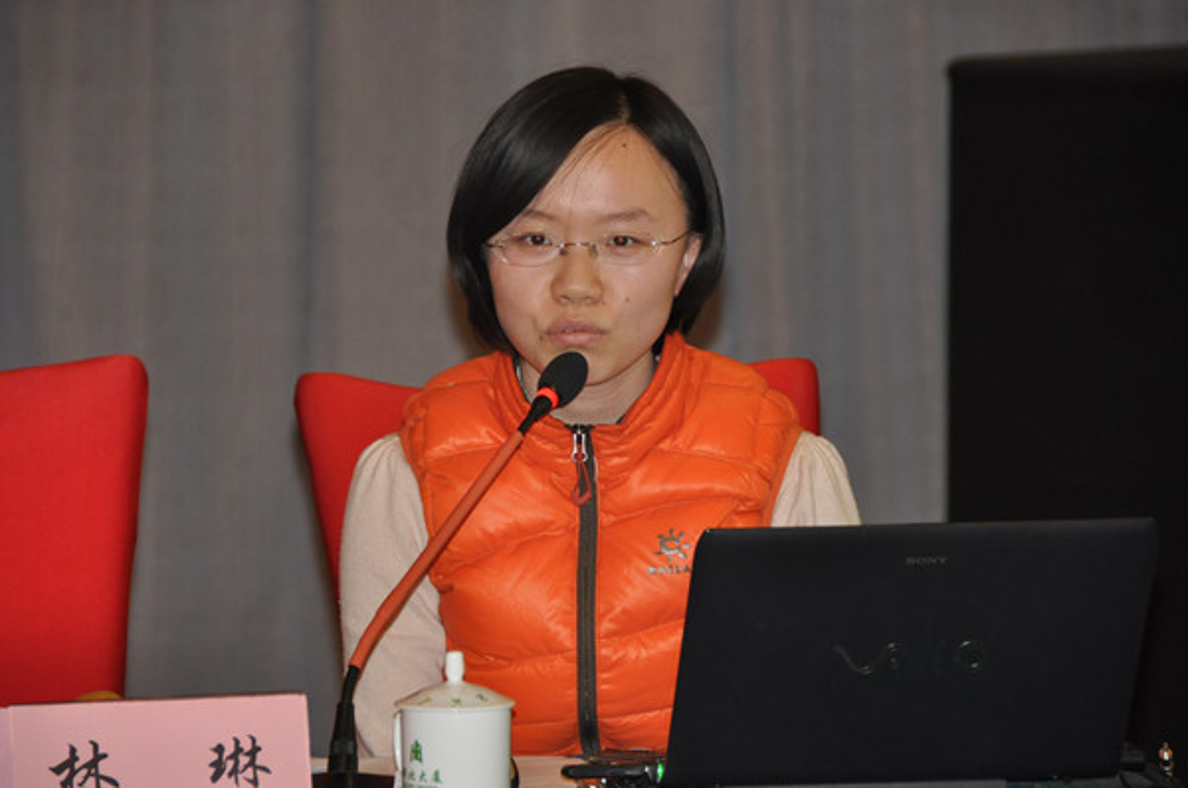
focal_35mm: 202
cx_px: 594
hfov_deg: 10.2
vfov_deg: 6.8
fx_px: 6672
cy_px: 394
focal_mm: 135
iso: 800
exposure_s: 1/60
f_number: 5.6
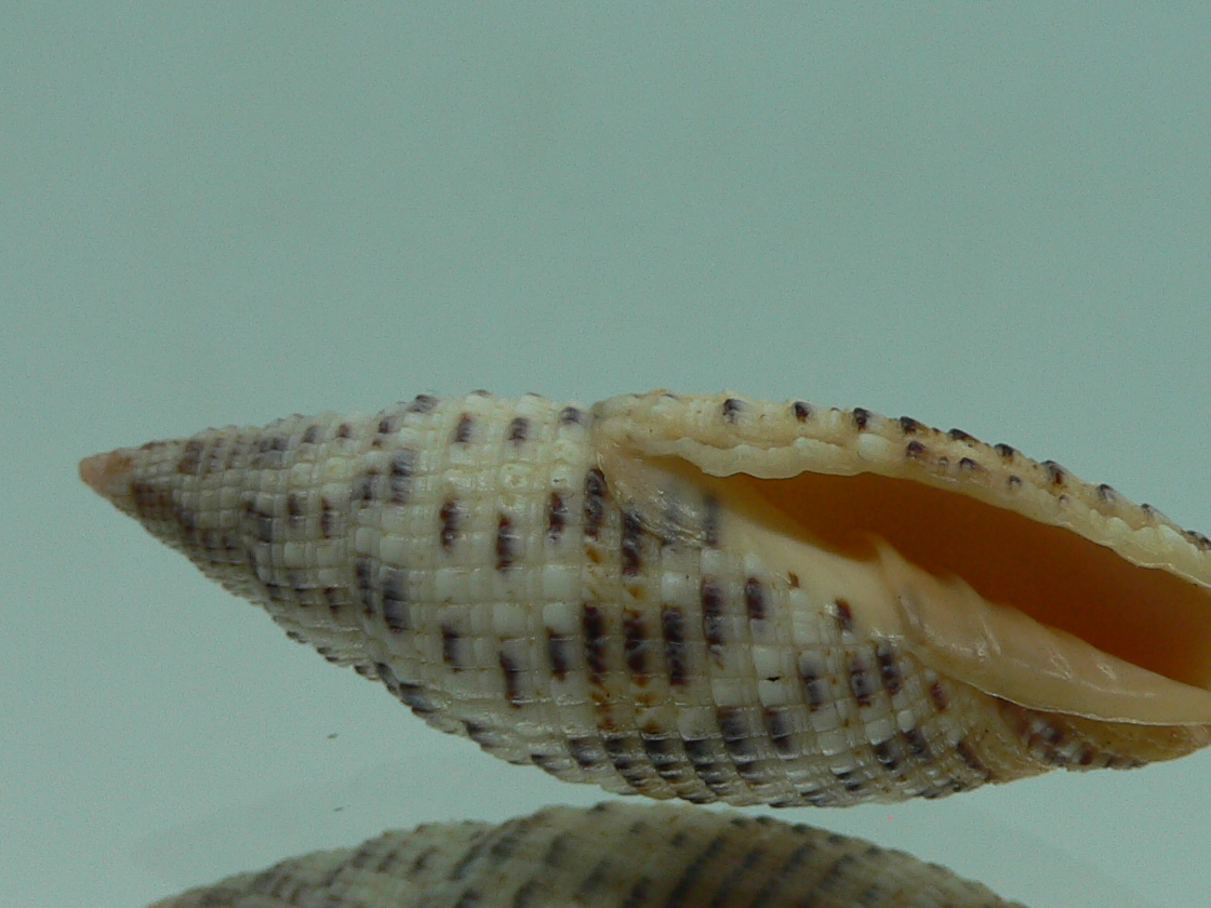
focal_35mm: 63
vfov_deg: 23.1
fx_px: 2204
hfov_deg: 30.6
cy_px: 657
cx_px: 768
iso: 80
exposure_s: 1/80
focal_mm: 4.6
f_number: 2.8
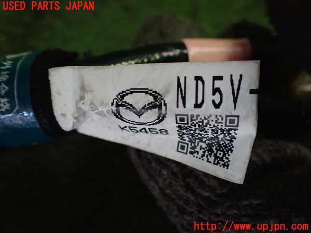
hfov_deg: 60.0
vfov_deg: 46.8
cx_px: 156
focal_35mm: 30
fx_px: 270
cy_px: 116
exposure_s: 1/125
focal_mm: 5.4
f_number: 2.3
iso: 800
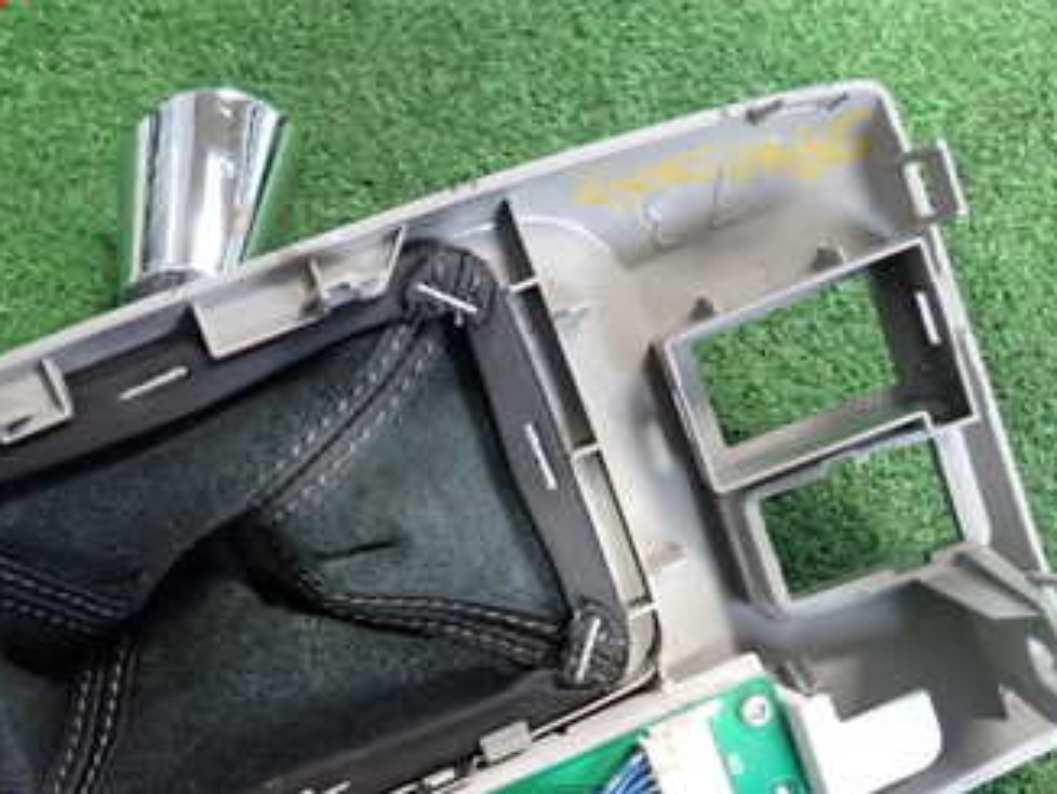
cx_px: 389
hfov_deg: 40.9
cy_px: 674
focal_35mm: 46
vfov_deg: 30.5
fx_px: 1406
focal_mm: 4.5
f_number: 2
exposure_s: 1/30
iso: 400
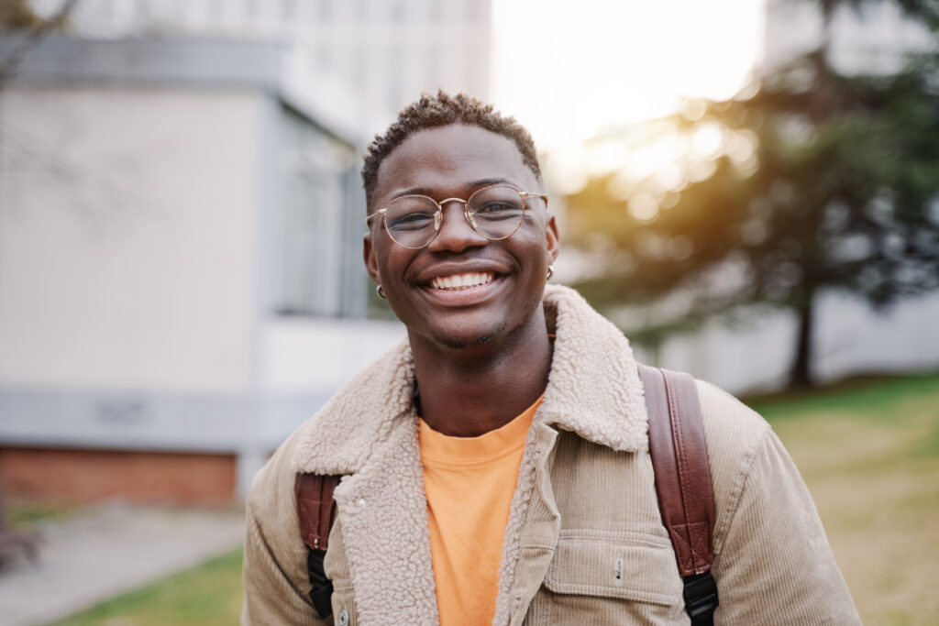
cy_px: 313
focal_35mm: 65
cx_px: 470
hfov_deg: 31.0
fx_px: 1696
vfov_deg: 20.9
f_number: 3.2
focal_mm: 65
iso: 160
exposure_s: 1/250
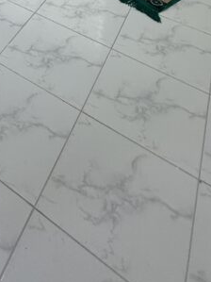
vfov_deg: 25.0
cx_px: -29
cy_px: -181
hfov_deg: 27.3
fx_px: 390
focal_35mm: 48
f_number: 2.2
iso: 80
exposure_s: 1/100
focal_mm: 2.22
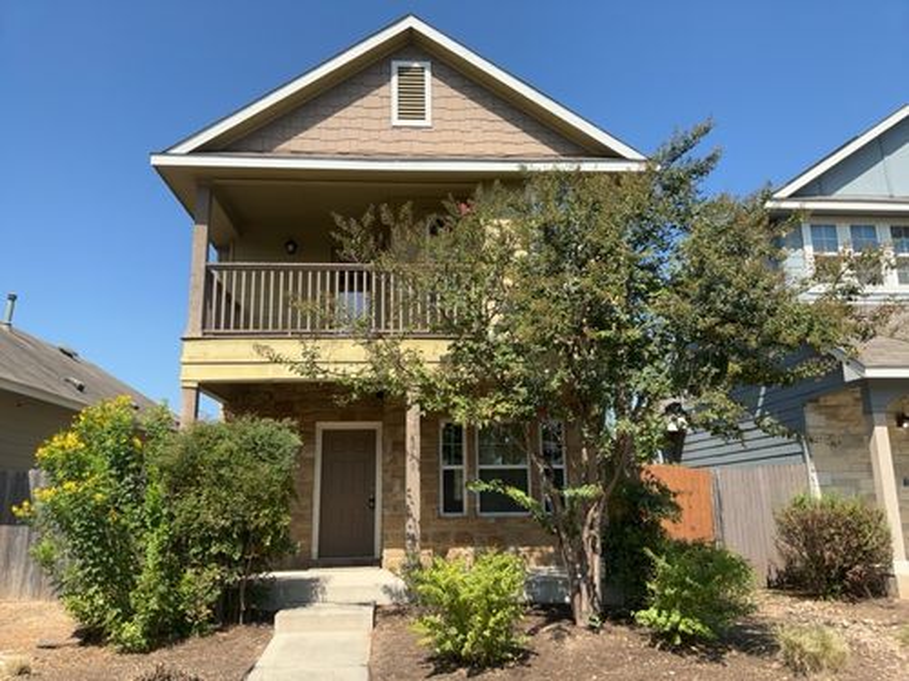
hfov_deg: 65.3
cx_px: 454
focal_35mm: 27
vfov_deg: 51.4
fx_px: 709
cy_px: 340
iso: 25
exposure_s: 1/1626
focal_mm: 3
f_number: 1.8
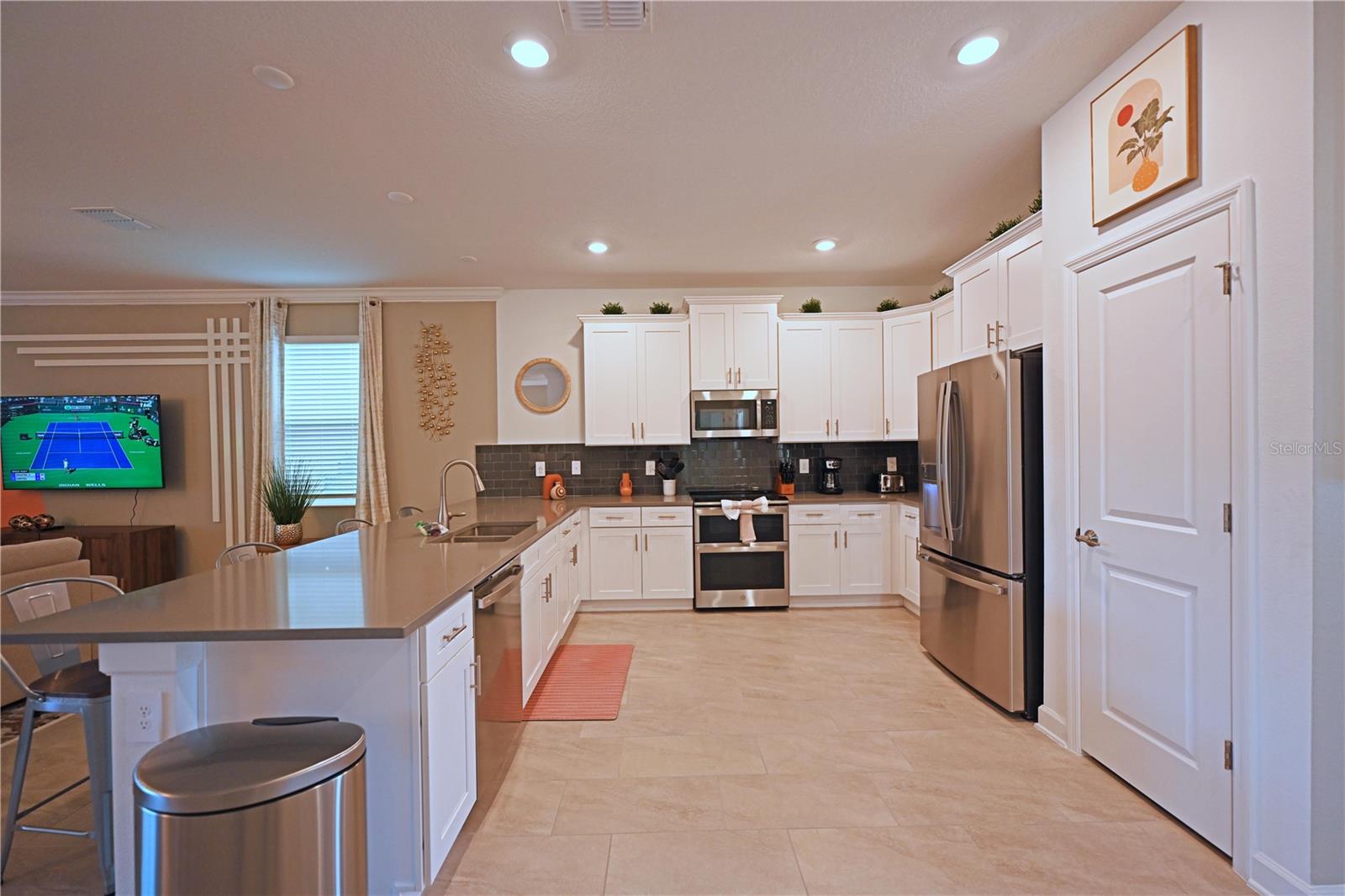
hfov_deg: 104.3
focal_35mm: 14
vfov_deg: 81.2
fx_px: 523
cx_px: 672
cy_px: 448
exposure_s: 1/125
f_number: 2.8
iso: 450
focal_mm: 14
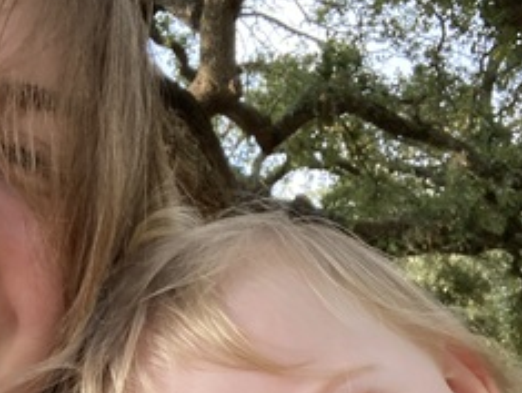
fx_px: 1027
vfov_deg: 20.9
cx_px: 135
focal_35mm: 68
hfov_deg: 28.1
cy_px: 400
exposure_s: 1/120
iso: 32
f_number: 2.2
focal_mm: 2.87
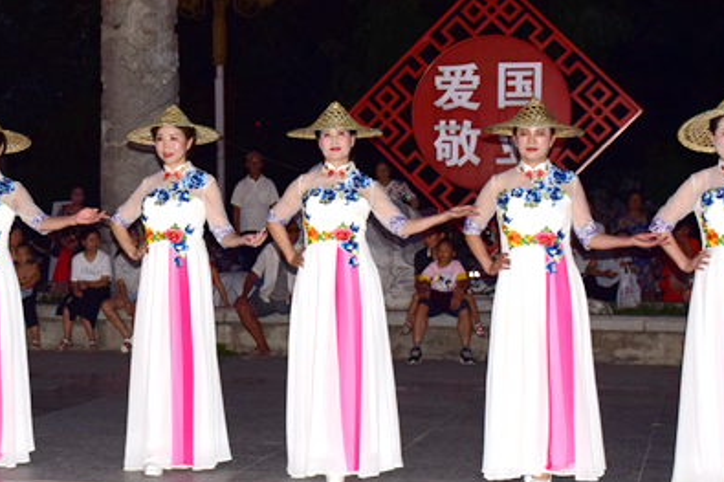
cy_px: 223
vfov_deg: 16.6
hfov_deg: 24.4
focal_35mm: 82
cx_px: 165
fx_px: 1649
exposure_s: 1/160
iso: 800
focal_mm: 27
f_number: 5.6
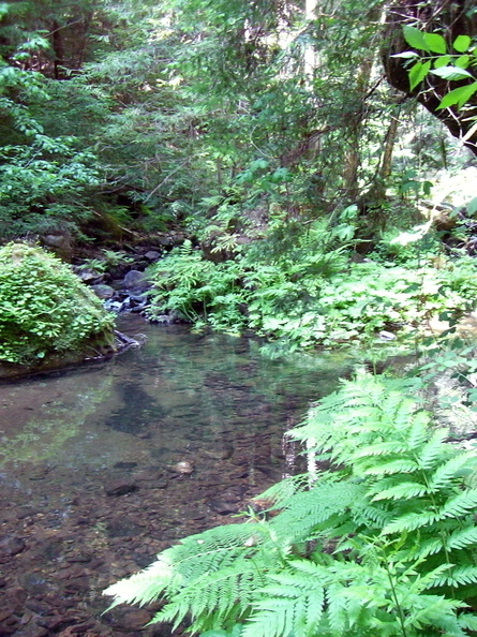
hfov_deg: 37.7
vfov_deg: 49.0
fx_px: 699
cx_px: 238
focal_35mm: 38
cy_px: 318
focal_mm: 6.2
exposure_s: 1/60
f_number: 2.7
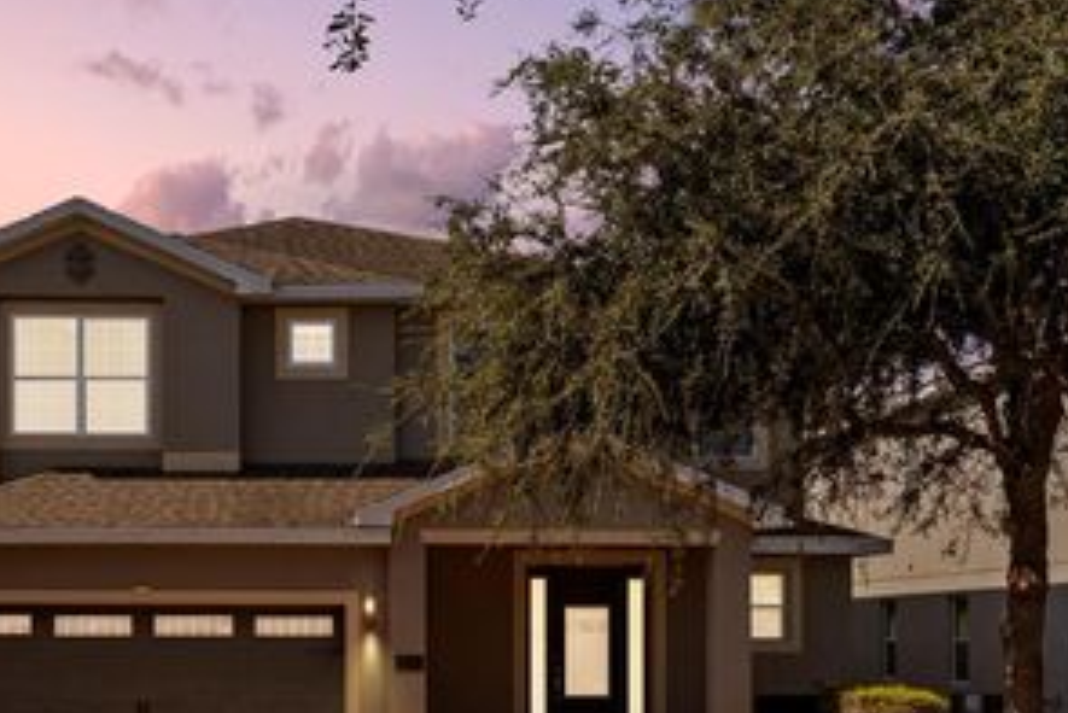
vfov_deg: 24.1
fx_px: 1662
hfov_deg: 34.8
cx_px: 253
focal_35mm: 56
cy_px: 460
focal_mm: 33
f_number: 10
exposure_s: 1/100
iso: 80
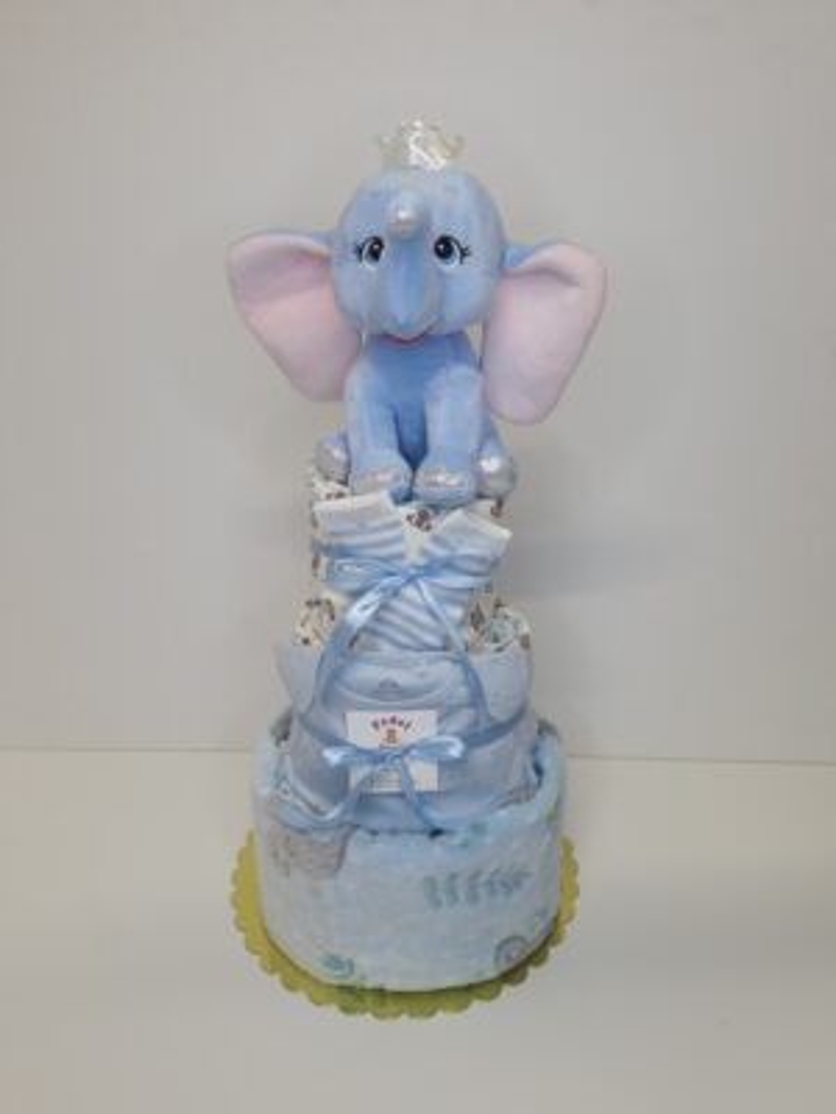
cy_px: 557
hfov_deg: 58.9
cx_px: 418
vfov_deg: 73.9
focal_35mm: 23
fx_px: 741
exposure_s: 1/50
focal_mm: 5.54
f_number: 1.8
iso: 50
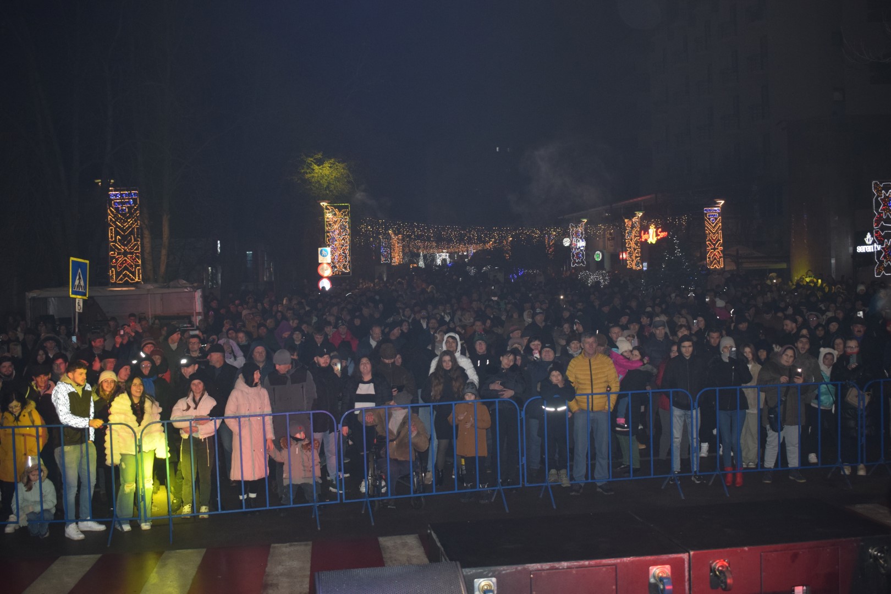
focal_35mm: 39
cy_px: 297
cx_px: 446
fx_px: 965
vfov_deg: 34.2
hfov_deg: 49.6
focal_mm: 26
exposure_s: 1/160
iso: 800
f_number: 4
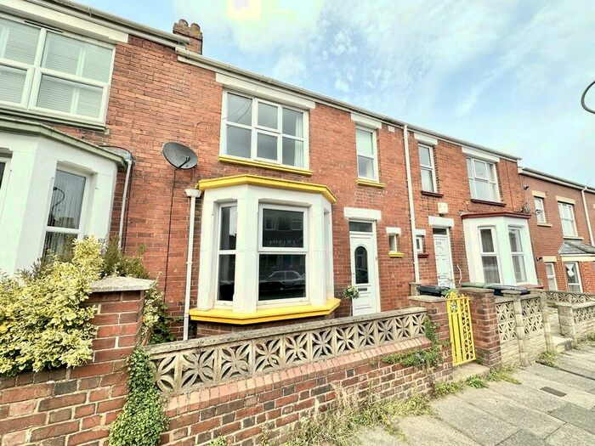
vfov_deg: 85.7
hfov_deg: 102.1
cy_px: 223
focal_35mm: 14
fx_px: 241
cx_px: 298
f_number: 2.2
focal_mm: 2.22
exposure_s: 1/855
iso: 40
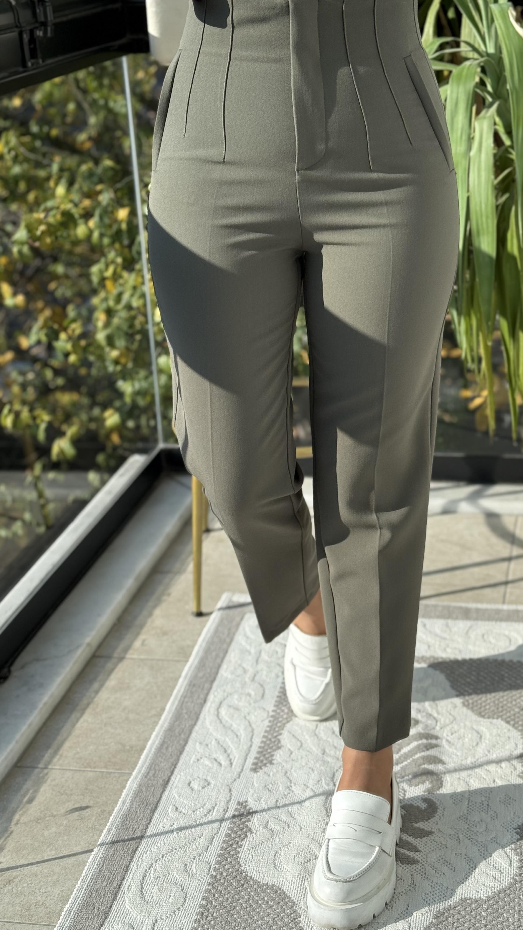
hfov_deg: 19.7
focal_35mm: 61
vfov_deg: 34.3
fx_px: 1504
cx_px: 327
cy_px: 433
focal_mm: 6.76
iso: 80
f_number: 1.78
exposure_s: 1/1085
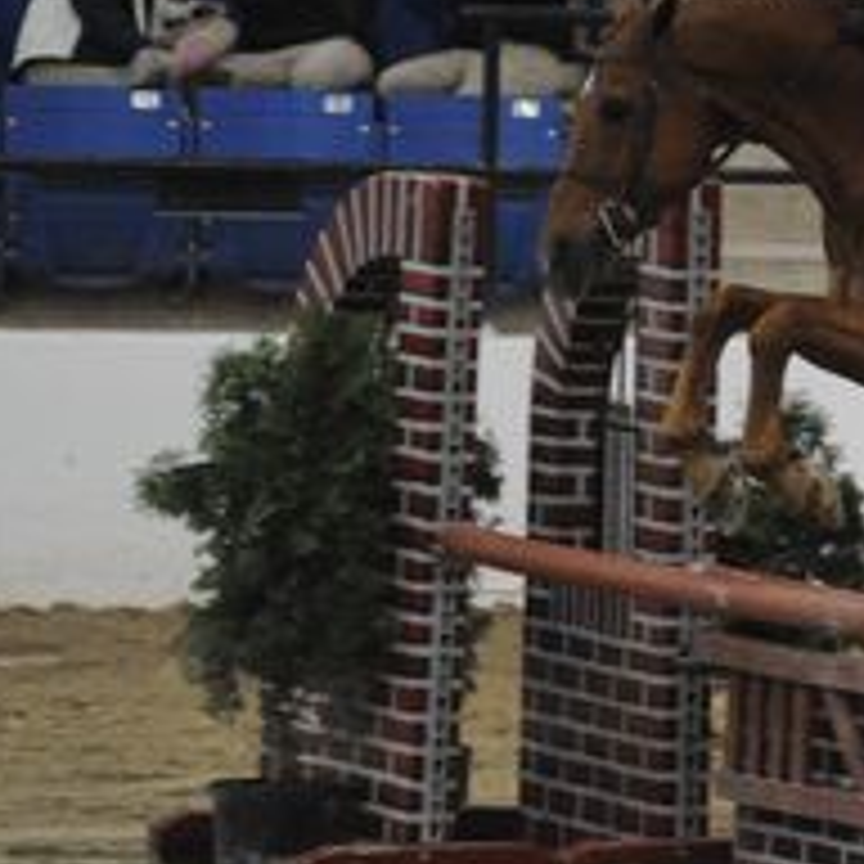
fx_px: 16011
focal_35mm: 567
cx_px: 1053
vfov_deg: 3.1
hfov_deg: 3.1
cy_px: 428
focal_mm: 200
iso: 6400
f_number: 2.8
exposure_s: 1/400
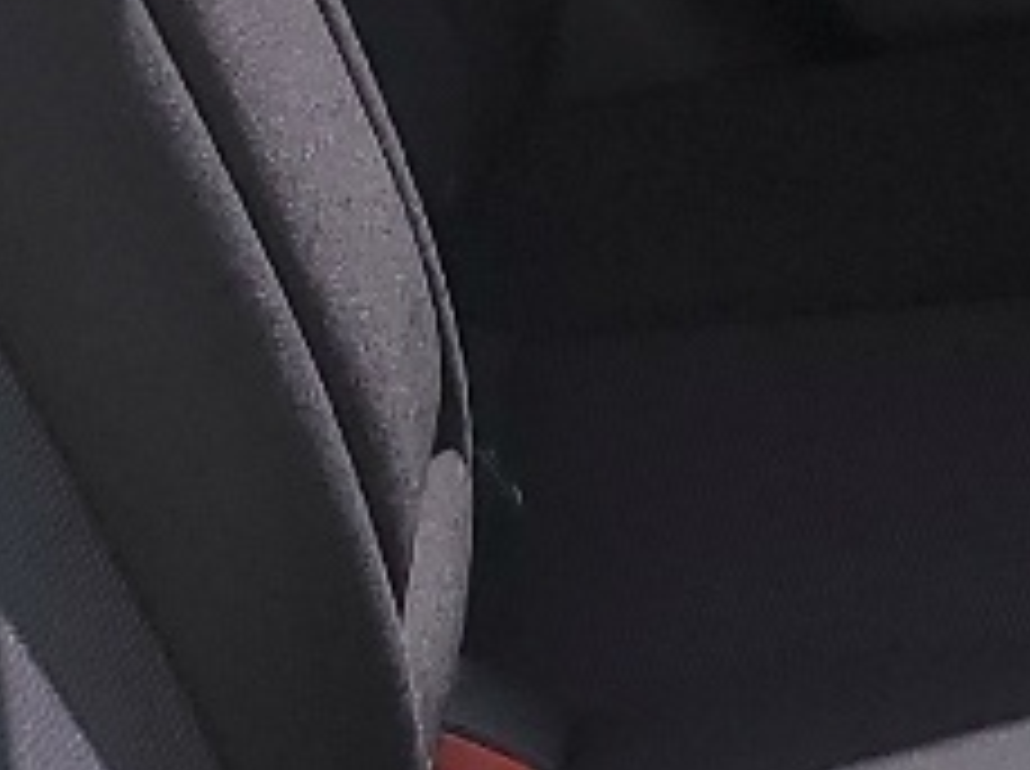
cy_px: 324
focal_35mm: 182
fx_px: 5407
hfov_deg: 10.9
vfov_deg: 8.1
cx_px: 396
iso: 50
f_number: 1.5
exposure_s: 1/333
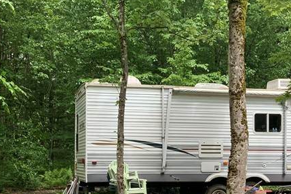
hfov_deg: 28.1
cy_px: 160
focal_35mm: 72
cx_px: 153
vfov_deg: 18.7
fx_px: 582
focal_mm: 3
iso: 16
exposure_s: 1/383
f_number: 1.8
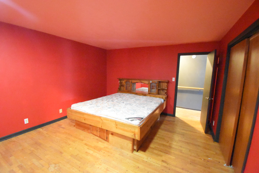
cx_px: 130
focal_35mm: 15
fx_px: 108
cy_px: 86
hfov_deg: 100.4
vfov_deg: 77.3
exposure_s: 1/13
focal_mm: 10
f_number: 4.5
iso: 12800
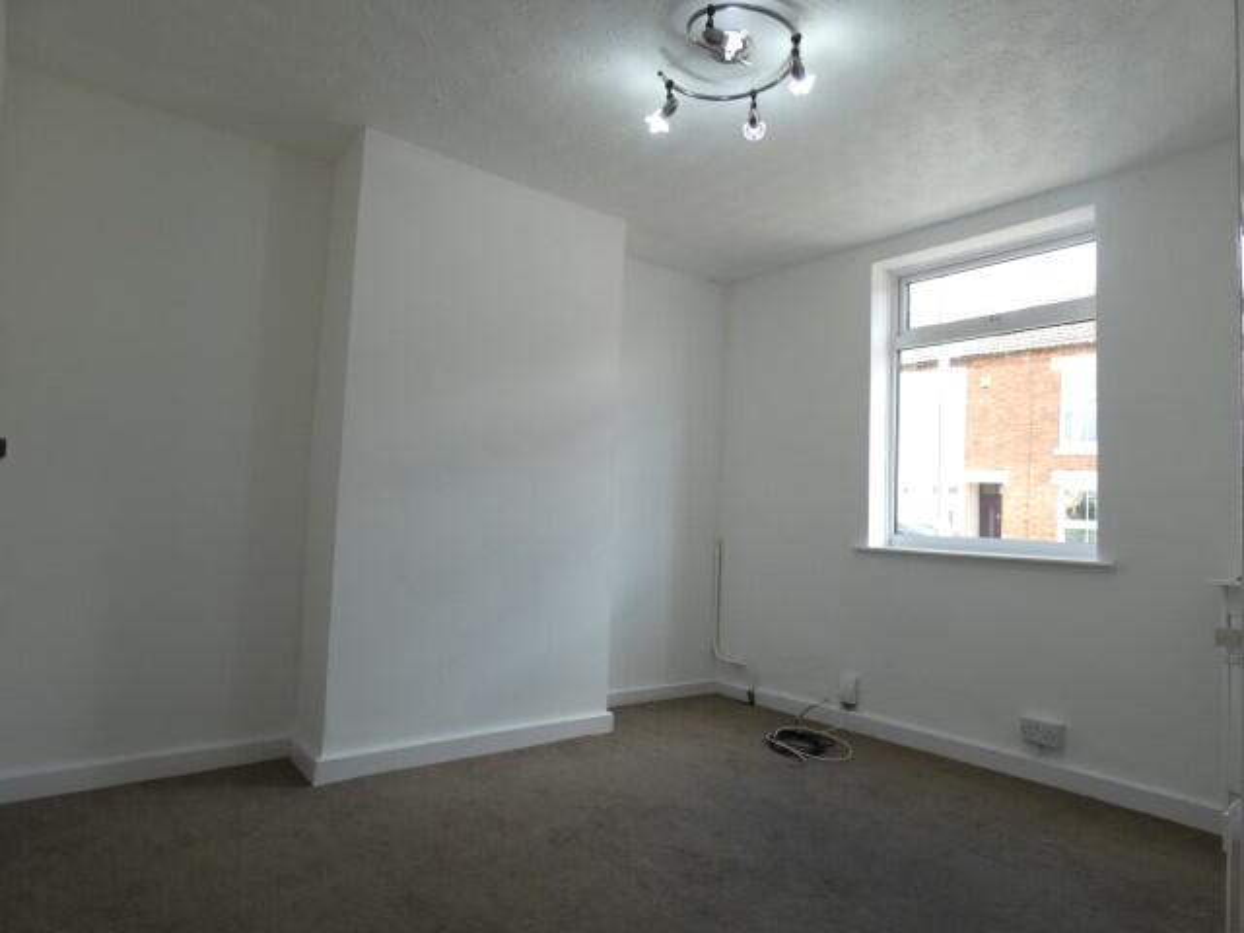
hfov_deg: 81.7
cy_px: 466
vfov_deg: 66.0
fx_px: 719
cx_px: 622
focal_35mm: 20
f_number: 2.8
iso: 80
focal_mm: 3.6
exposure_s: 1/100
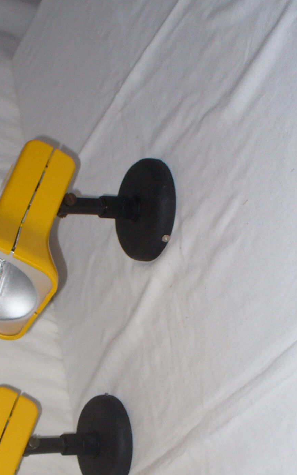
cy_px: 408
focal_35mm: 72
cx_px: 42
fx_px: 932
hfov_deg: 17.9
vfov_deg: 27.8
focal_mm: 6.1
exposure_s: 1/30
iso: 100
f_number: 2.8
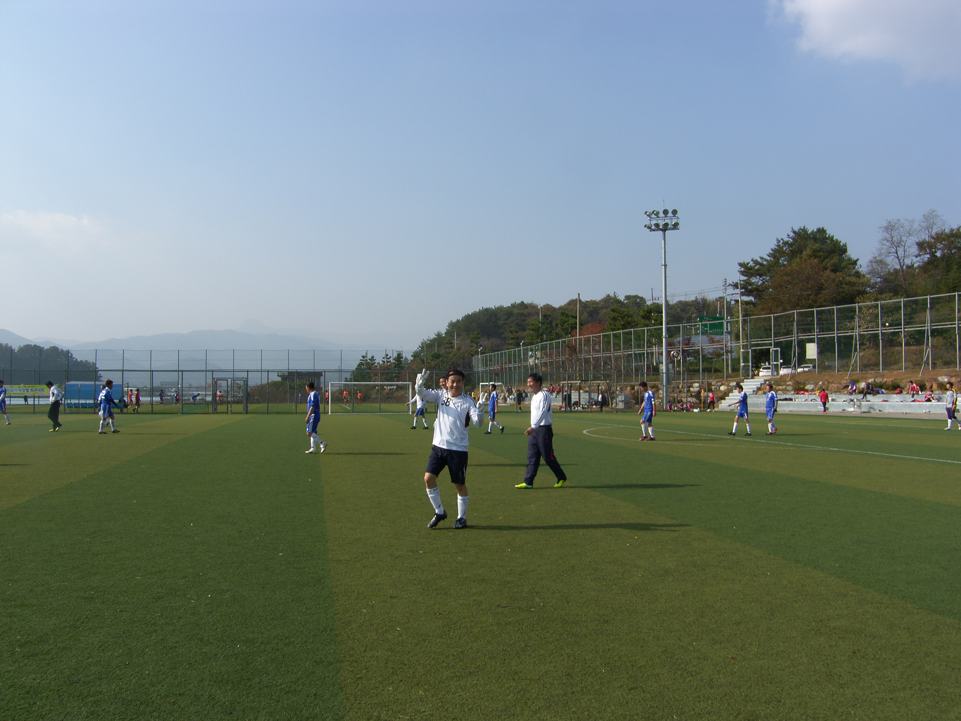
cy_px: 360
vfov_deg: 49.7
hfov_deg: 63.4
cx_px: 480
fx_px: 777
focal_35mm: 28
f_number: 7.1
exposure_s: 1/320
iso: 50
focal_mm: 7.4
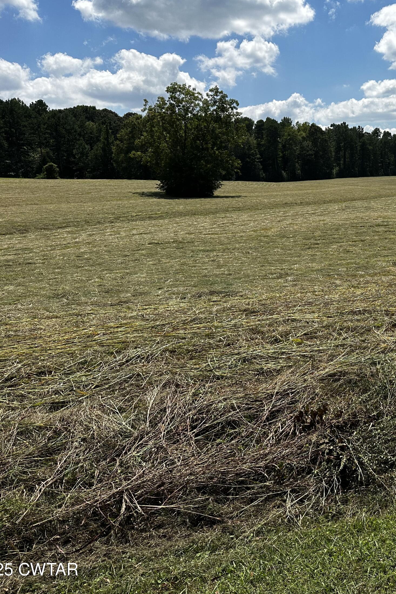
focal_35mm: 34
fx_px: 561
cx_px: 366
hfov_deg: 36.2
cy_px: 294
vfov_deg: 55.8
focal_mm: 6.86
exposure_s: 1/5848
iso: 80
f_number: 1.78
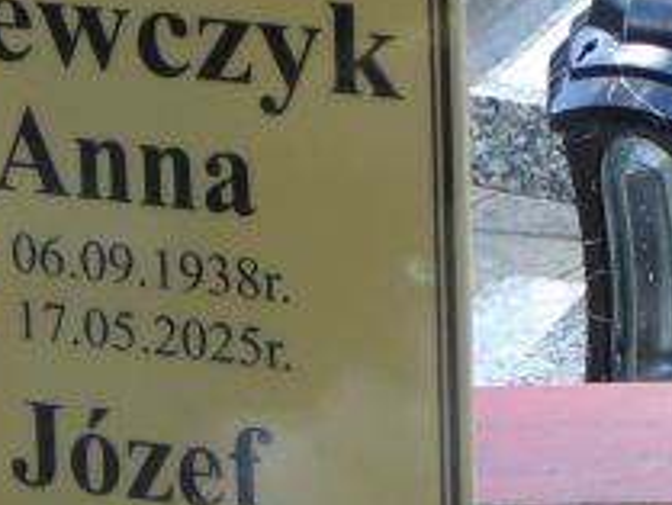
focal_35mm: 322
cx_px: 55
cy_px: 183
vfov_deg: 4.6
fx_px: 6255
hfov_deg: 6.1
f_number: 3.9
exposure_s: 1/125
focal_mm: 15.6
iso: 80
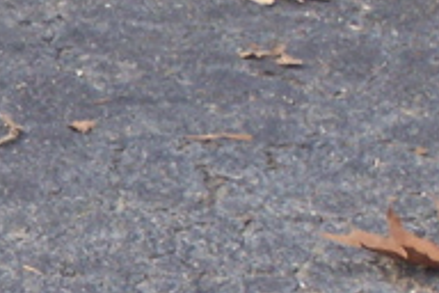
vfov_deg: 3.6
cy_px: 274
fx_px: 4658
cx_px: -348
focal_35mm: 382
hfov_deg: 5.3
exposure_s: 1/125
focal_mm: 16.8
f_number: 4.6
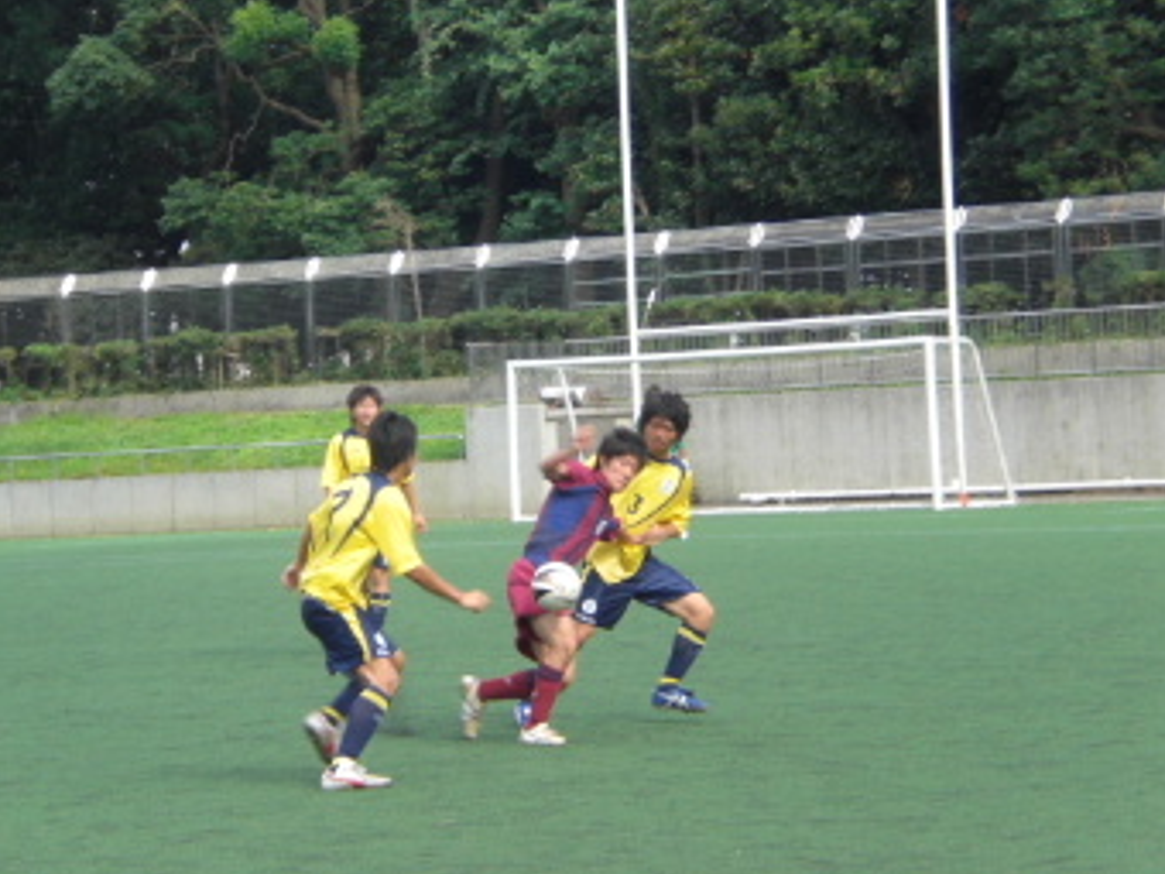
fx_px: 4745
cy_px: 368
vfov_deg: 10.5
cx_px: 493
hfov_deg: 14.0
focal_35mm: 141
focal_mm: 18.9
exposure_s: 1/125
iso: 100
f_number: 5.9
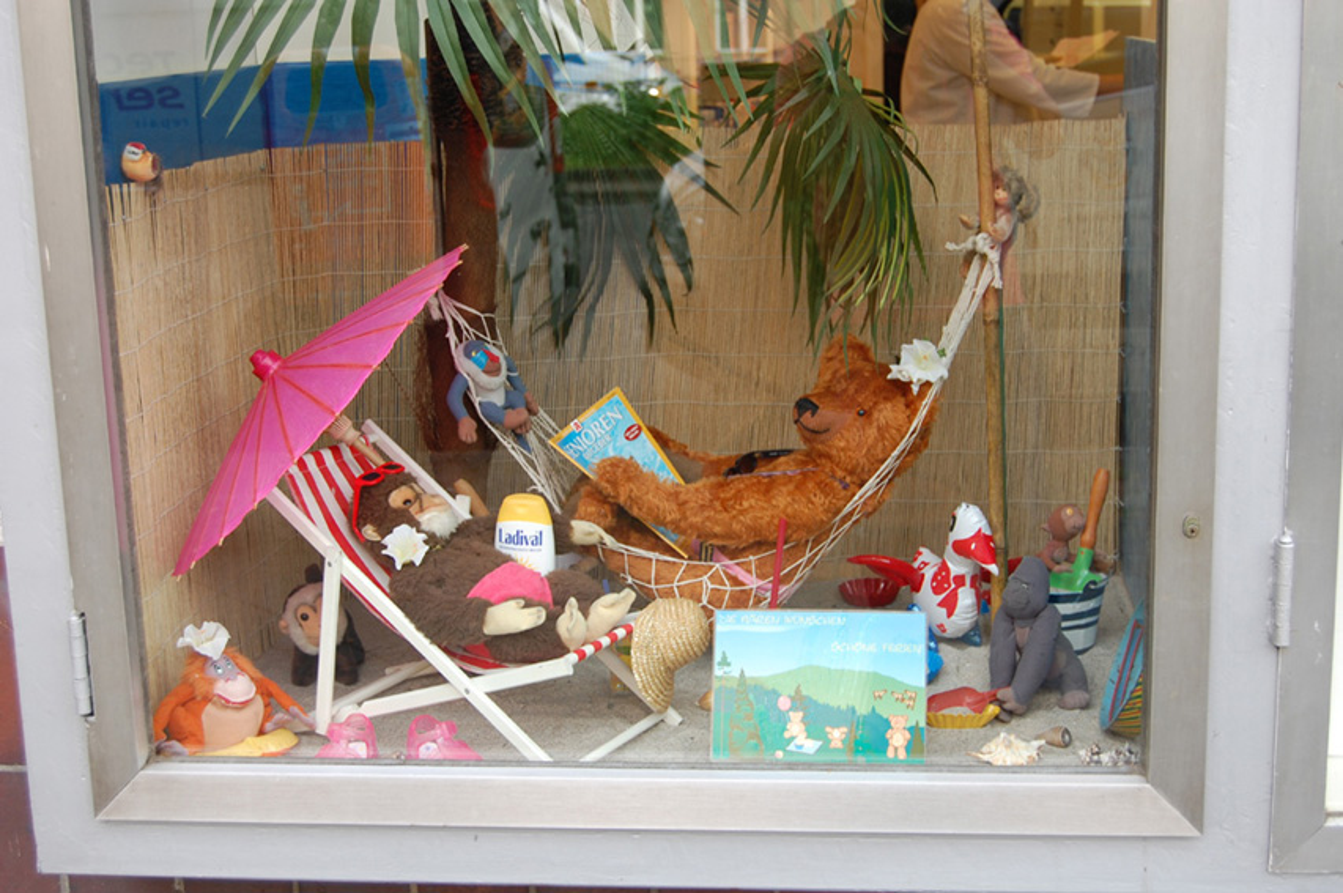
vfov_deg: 25.7
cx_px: 672
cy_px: 446
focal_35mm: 52
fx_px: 1957
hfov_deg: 37.9
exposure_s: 1/125
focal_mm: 35
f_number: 5.6
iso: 280
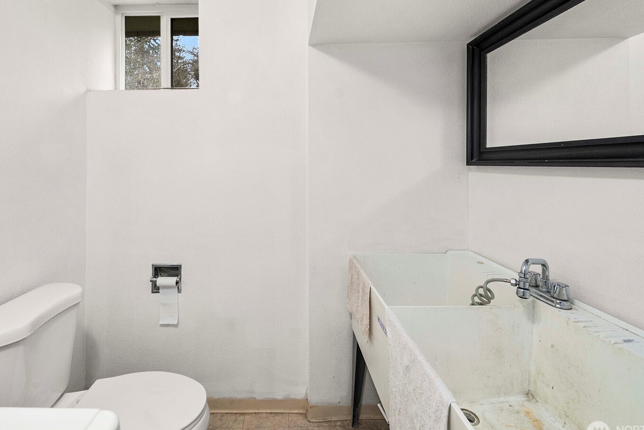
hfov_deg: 100.2
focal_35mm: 15
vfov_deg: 76.9
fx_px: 268
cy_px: 182
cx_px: 299
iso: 160
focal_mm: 12
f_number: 7.1
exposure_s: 1/60
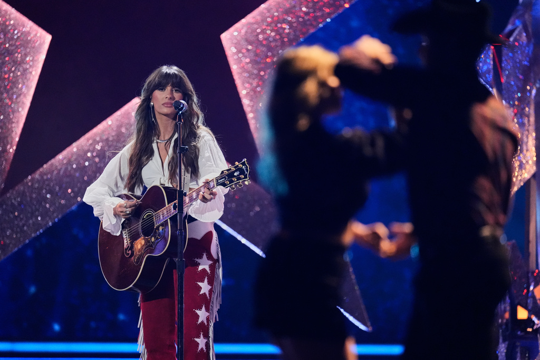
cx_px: 270
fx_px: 9001
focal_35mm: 600
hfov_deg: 3.4
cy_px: 180
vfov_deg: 2.3
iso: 8000
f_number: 4
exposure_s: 1/640
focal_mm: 600
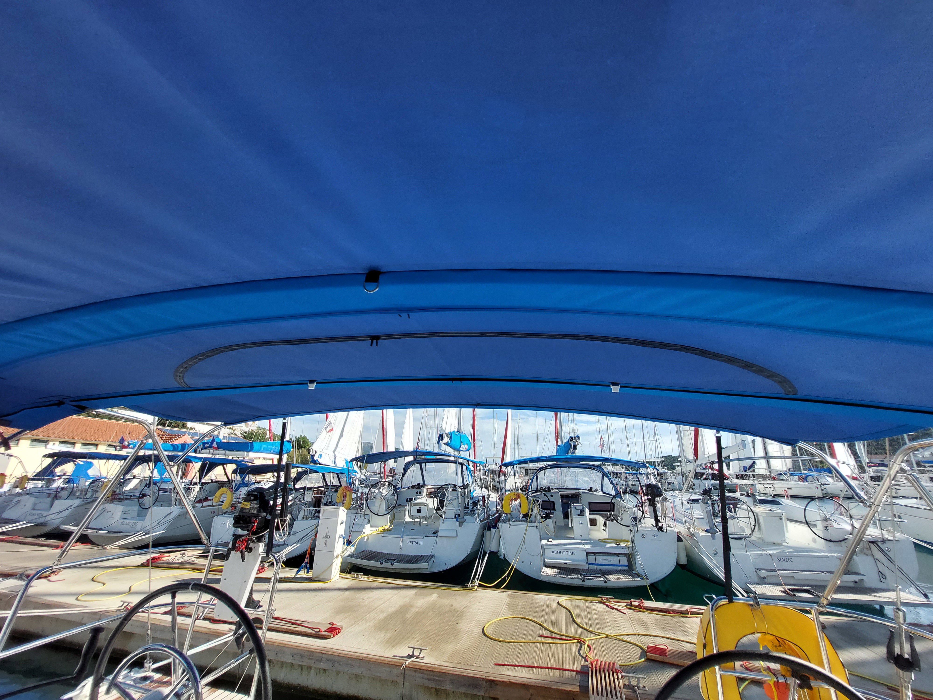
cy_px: 350
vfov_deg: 89.9
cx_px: 466
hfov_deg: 106.2
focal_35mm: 13
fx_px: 350
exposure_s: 1/1095
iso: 50
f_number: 2.2
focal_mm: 1.74
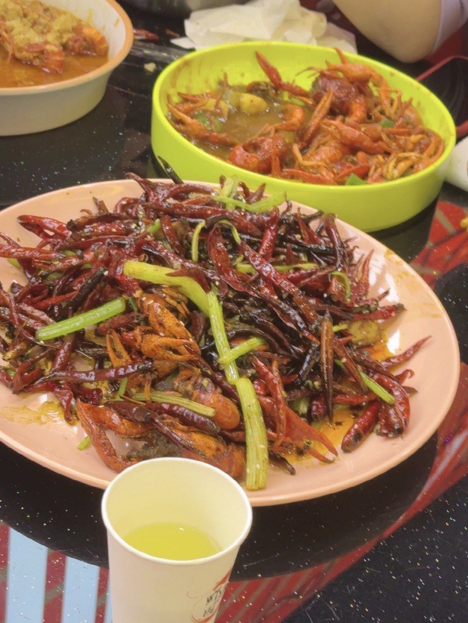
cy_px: 312
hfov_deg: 28.0
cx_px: 234
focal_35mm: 52
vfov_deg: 36.8
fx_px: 937
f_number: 1.78
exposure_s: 1/50
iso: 250
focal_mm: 6.76
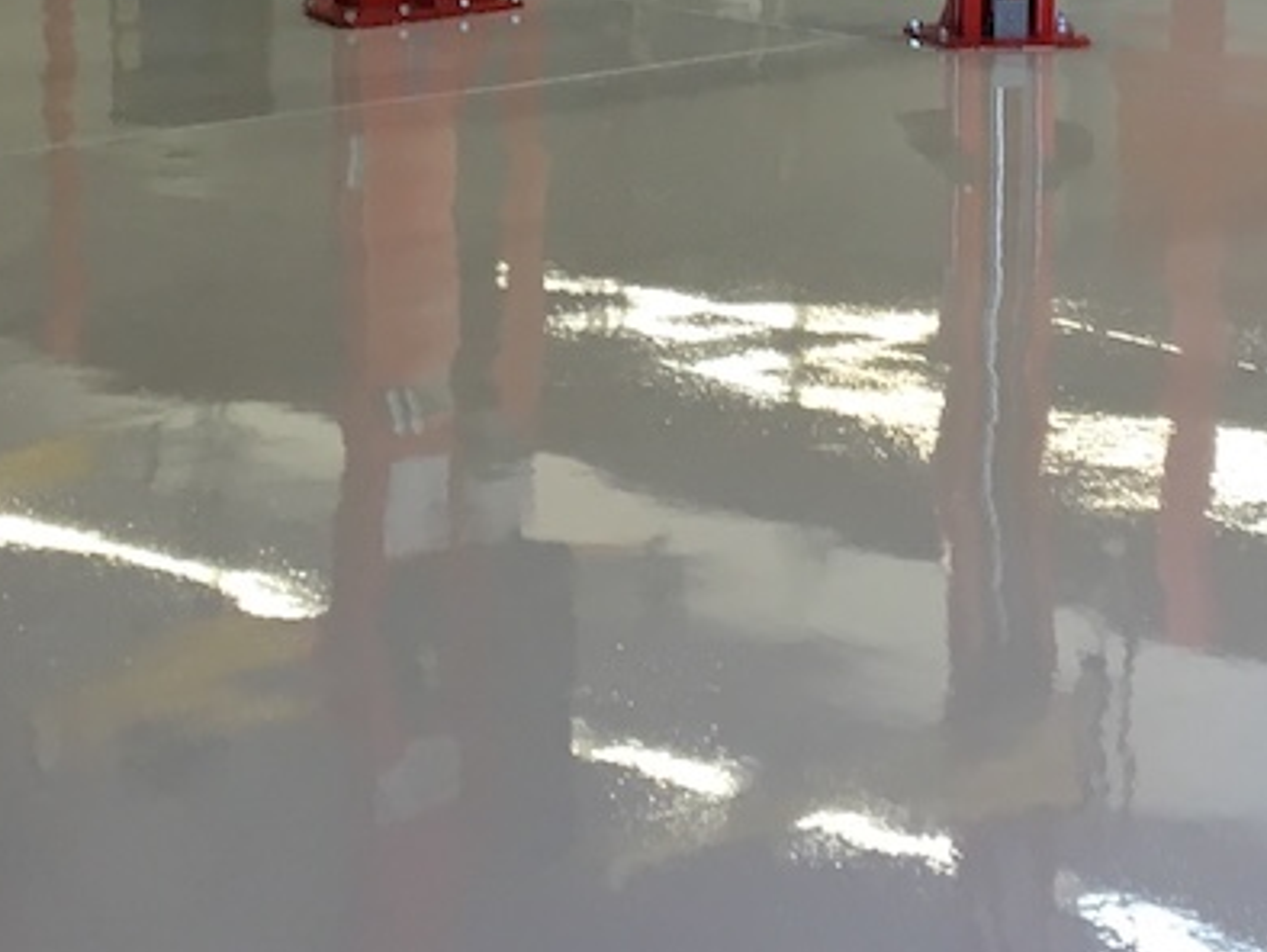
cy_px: -61
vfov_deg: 14.1
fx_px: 3772
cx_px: 711
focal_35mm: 103
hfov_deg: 19.1
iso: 25
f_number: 2.2
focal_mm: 4.15
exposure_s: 1/30
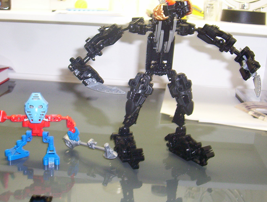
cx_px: 125
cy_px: 98
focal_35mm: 53
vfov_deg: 27.6
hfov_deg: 36.1
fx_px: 410
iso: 140
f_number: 2.73
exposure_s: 1/60
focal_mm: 5.77
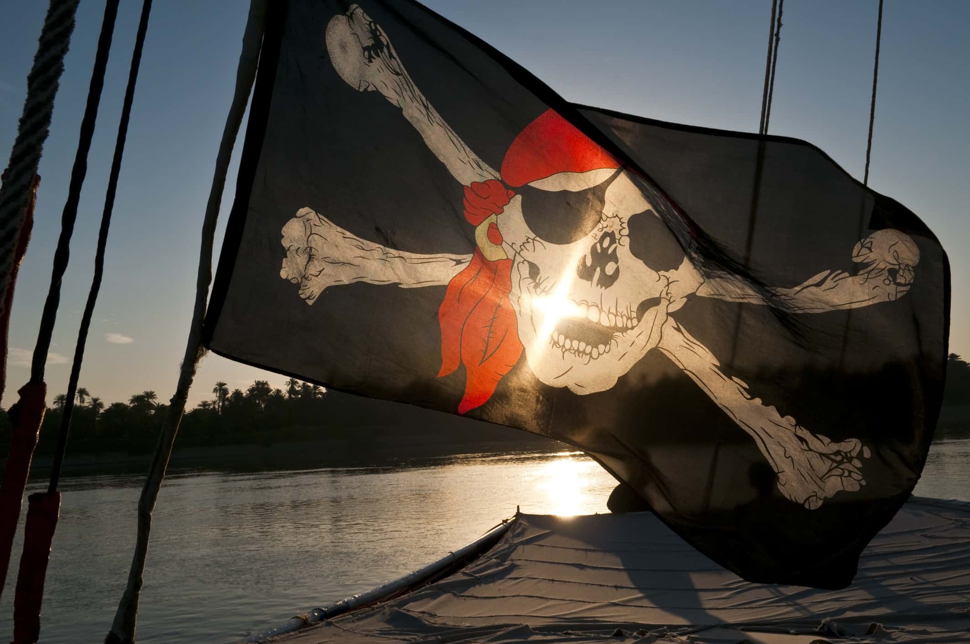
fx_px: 928
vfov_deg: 38.3
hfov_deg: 55.2
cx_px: 485
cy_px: 322
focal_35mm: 34
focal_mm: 23
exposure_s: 1/800
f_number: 14
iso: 200
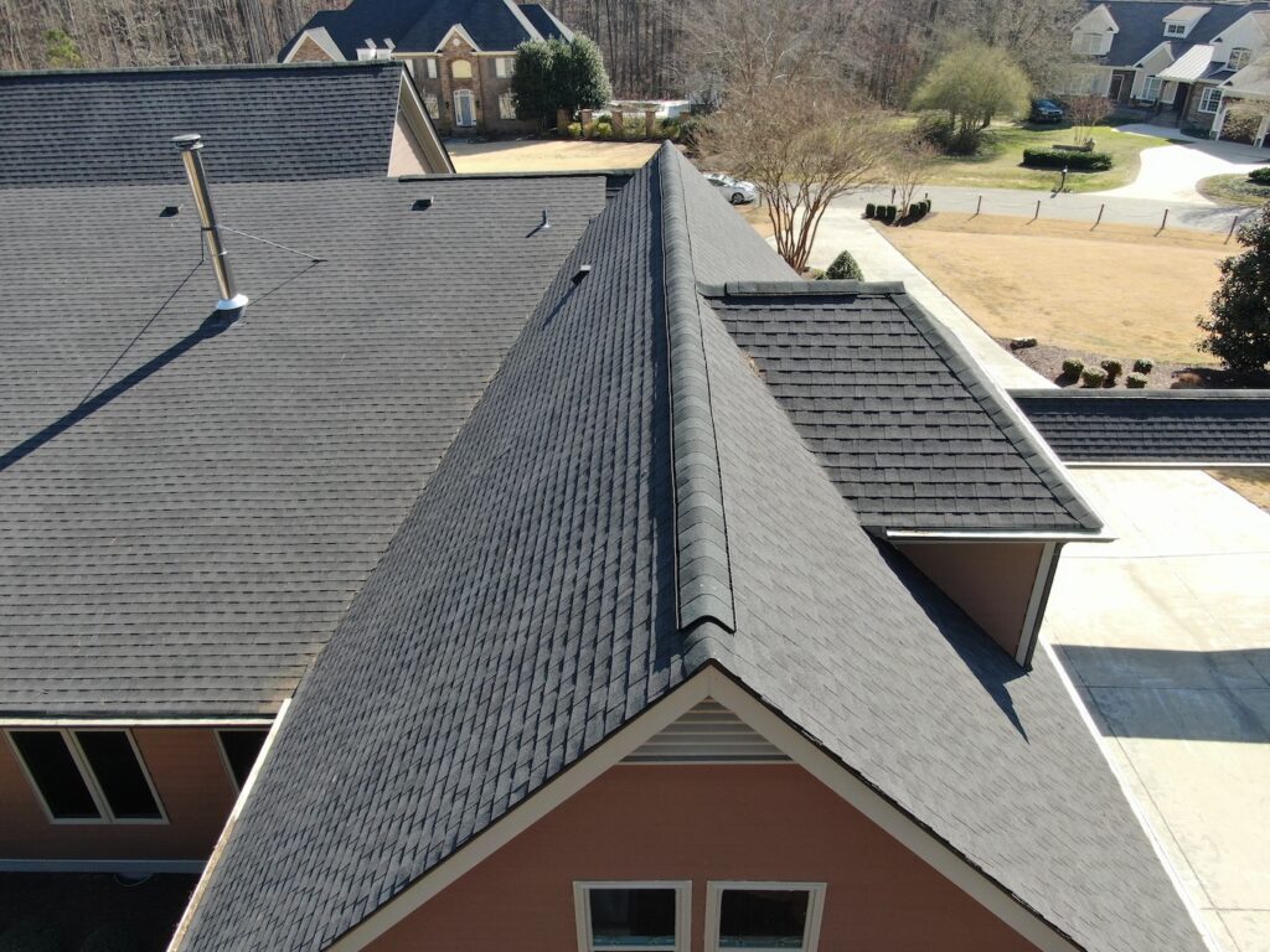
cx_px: 635
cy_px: 476
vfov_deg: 56.8
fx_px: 881
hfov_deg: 71.6
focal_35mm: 24
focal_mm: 4.4
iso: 100
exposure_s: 1/500
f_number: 2.8
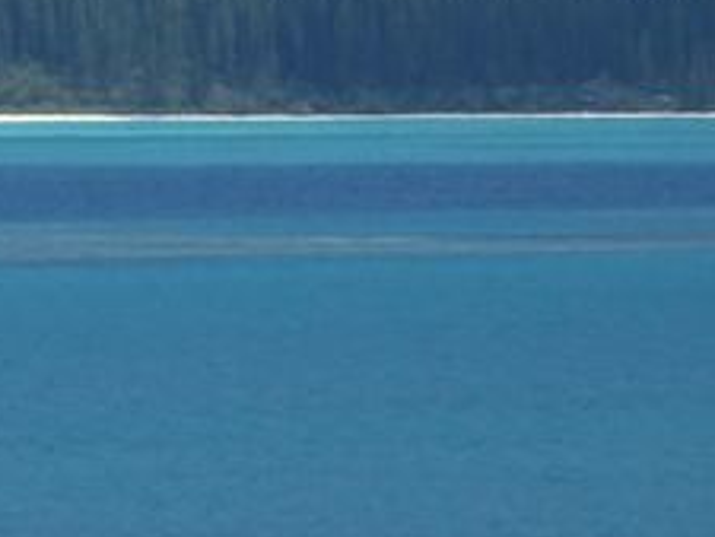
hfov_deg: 2.7
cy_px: -35
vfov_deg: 2.0
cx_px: -226
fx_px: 15128
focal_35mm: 732
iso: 160
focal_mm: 35.17
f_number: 6.3
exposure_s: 1/1000
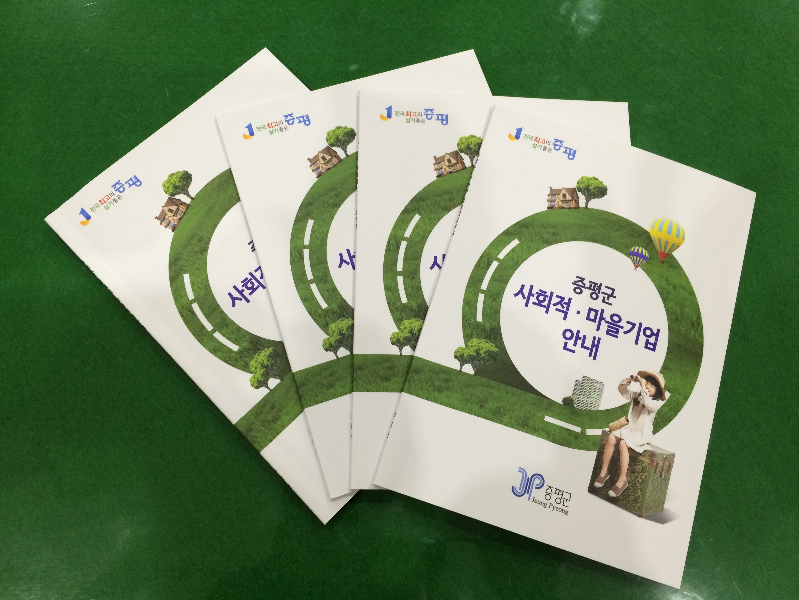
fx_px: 669
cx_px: 400
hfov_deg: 61.7
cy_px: 300
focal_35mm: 29
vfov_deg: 48.2
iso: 100
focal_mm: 4.15
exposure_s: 1/30
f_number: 2.2
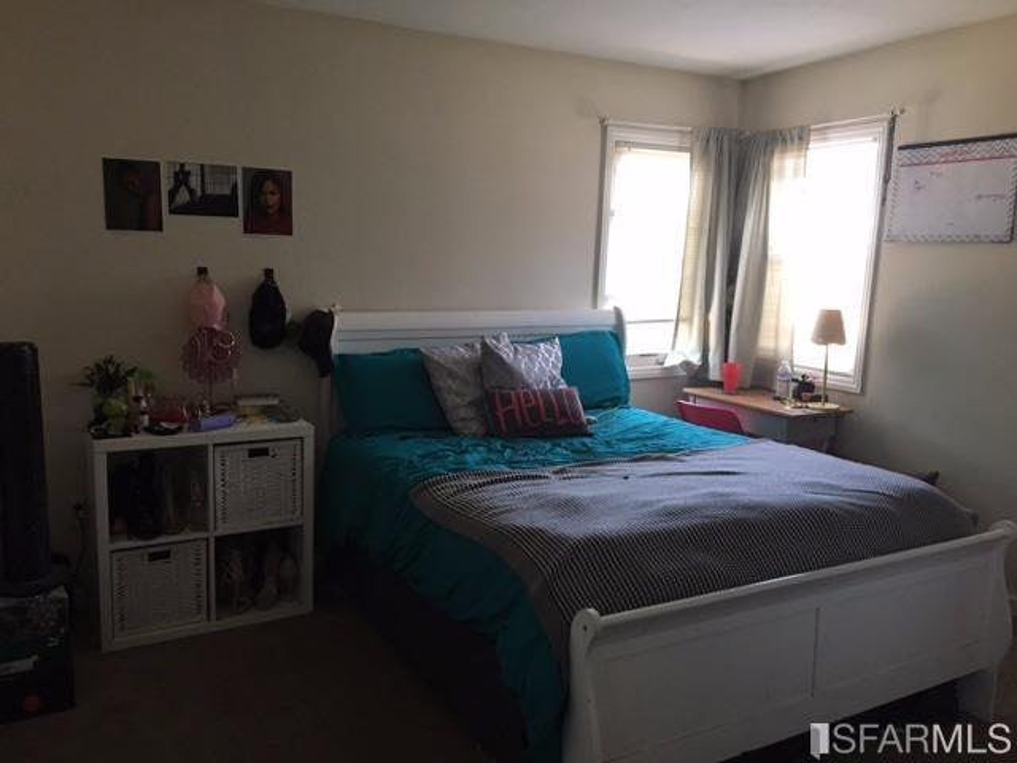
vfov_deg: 48.2
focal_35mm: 29
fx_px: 852
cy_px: 382
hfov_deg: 61.7
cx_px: 508
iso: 125
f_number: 2.2
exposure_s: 1/30
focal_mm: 4.15
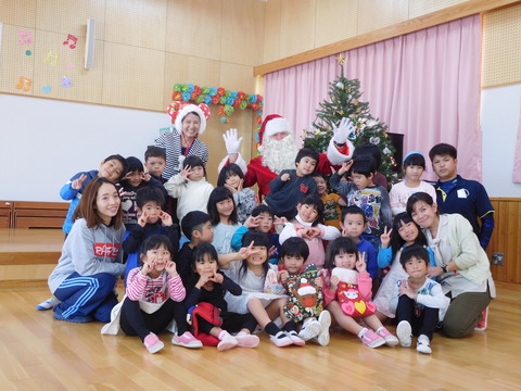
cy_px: 196
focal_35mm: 40
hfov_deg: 46.8
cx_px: 260
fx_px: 602
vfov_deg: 36.0
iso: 250
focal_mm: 7.1
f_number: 3.9
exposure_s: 1/30
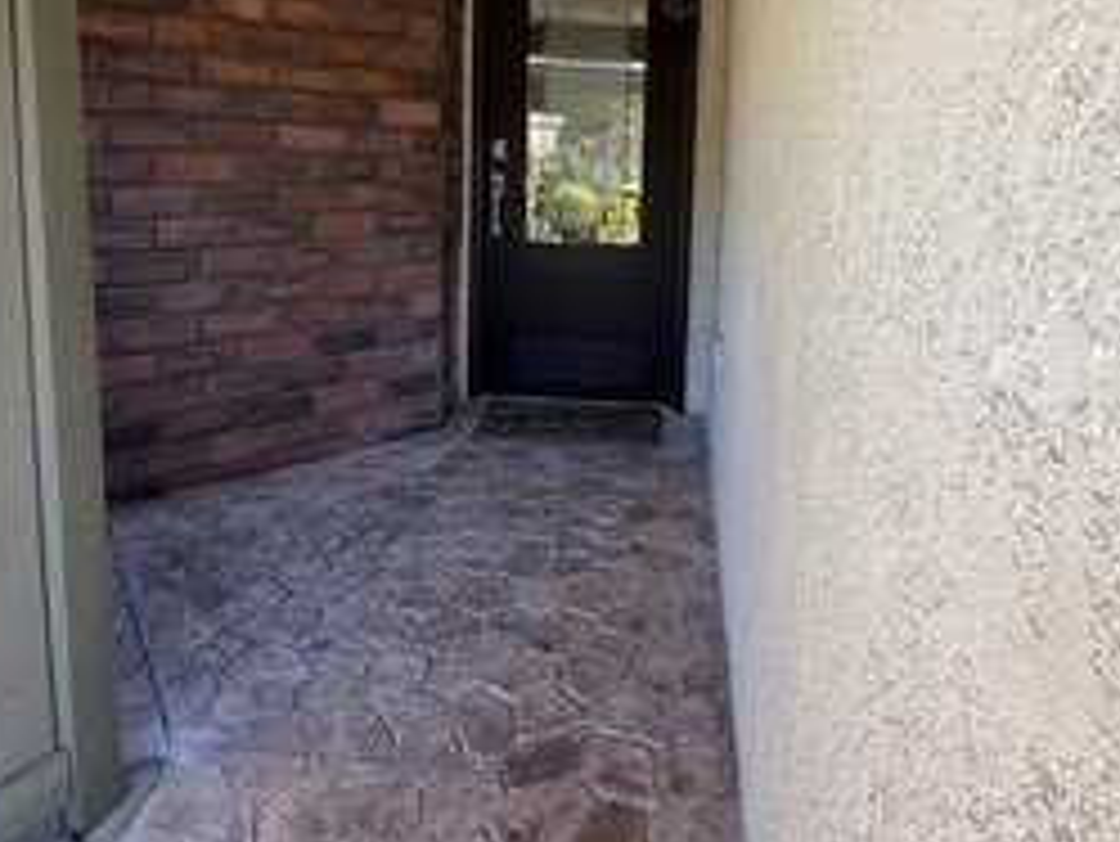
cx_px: 605
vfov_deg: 54.2
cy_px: 212
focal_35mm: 24
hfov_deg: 71.4
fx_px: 777
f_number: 2.2
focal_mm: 2.22
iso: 40
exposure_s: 1/99
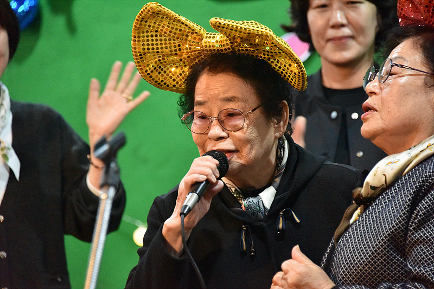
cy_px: 144
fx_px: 3013
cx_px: 217
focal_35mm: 250
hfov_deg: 8.2
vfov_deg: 5.5
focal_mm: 250
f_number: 5.6
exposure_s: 1/125
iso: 10000
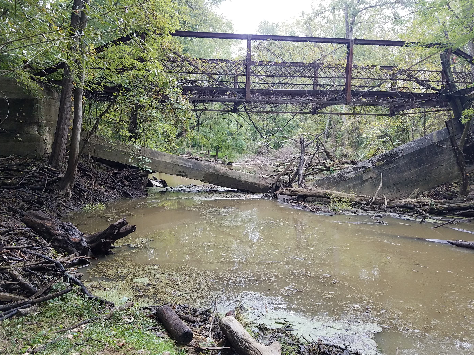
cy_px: 179
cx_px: 233
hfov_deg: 65.3
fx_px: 370
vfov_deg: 51.4
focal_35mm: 27
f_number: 1.7
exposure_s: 1/120
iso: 50
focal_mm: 4.2
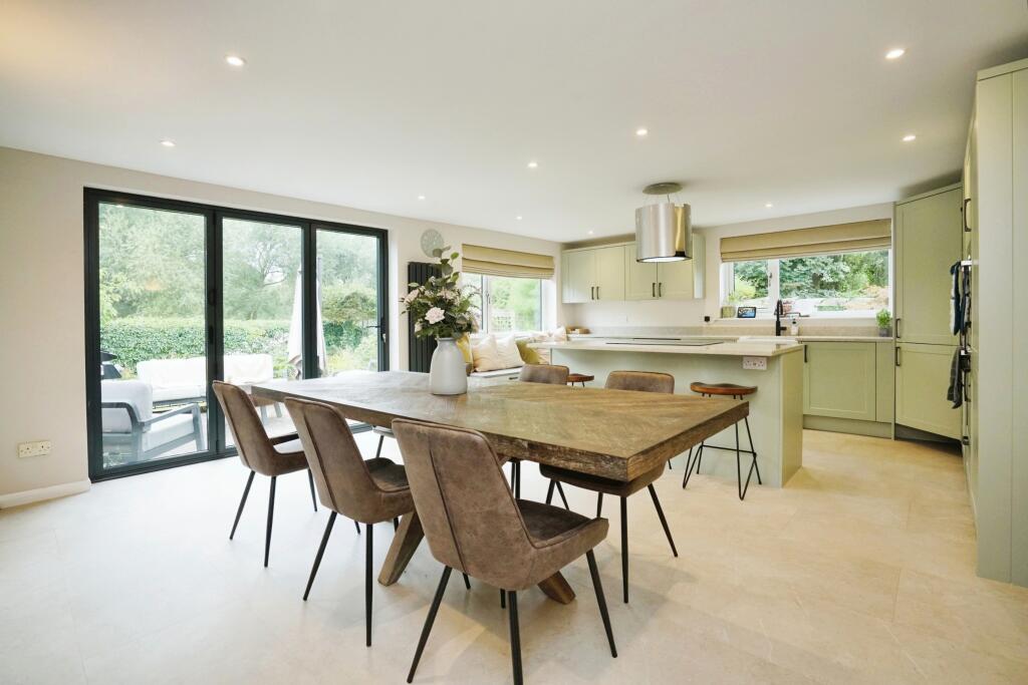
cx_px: 514
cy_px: 342
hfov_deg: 96.7
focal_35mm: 16
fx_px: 457
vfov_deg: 73.8
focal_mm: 16
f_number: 8
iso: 2000
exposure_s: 1/125
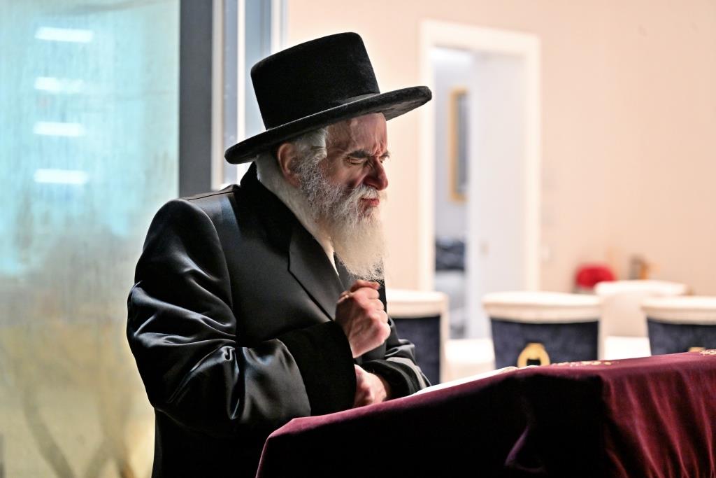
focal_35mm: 110
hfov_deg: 18.6
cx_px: 358
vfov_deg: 12.5
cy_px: 239
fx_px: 2188
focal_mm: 110
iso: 2500
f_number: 4
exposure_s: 1/160
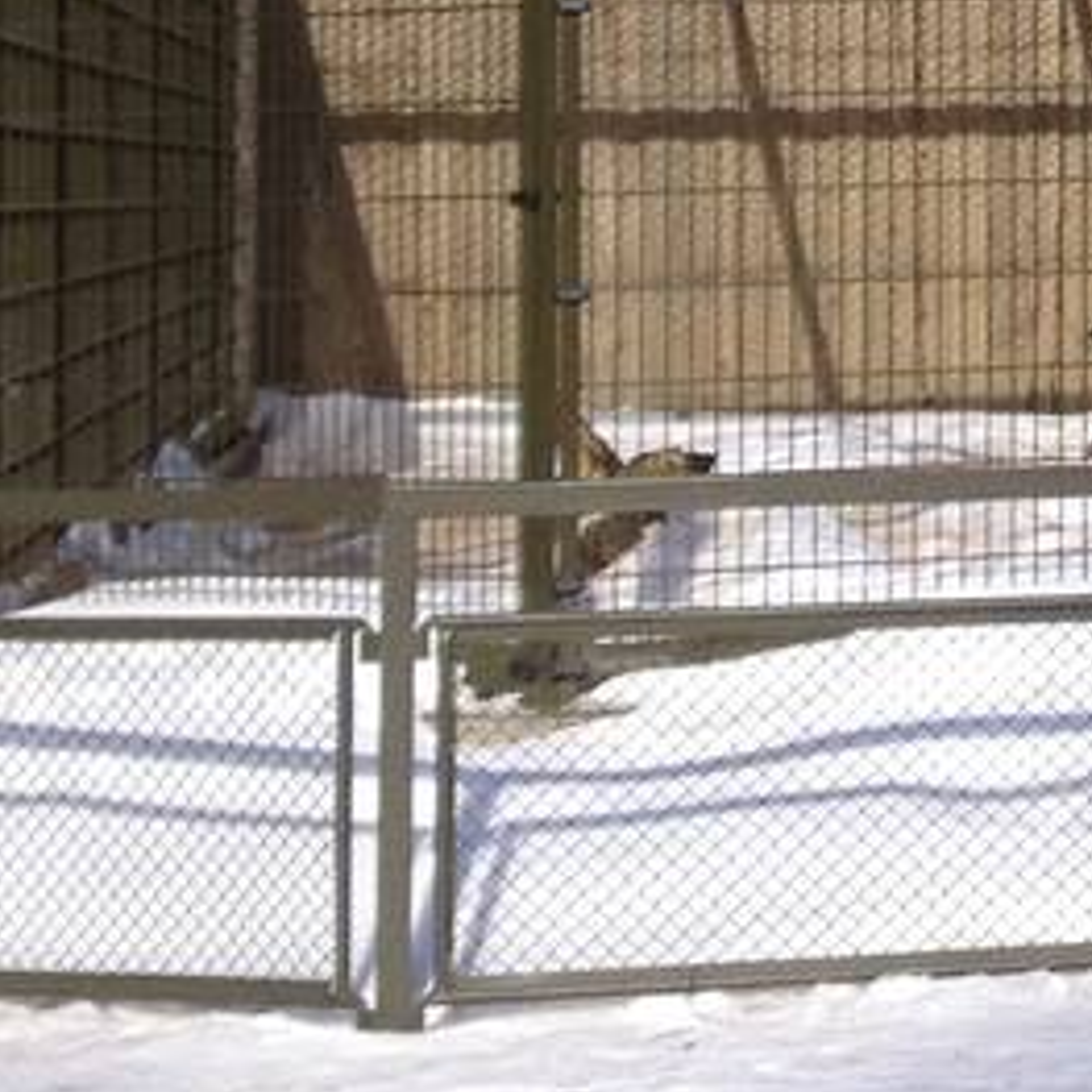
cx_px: 2583
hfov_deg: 8.5
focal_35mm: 188
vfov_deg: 9.2
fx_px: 6710
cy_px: -220
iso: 50
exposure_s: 1/1727
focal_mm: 4.28
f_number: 2.4
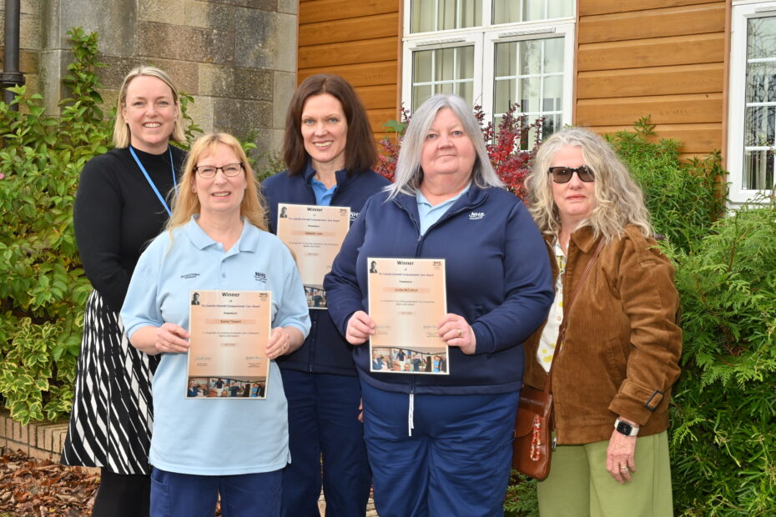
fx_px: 1293
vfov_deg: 22.6
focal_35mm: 60
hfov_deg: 33.4
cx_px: 388
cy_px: 258
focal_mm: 60
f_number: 16
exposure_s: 1/125
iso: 1000
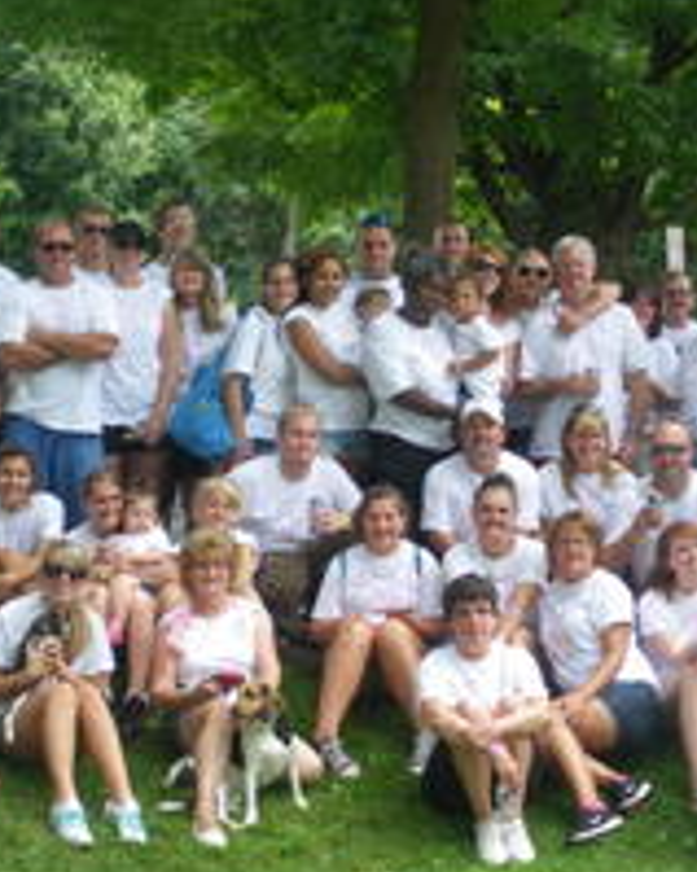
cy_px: 519
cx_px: 436
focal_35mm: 69
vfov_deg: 27.5
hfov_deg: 22.1
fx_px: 1781
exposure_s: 1/125
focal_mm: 6.3
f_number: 3.5
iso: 64
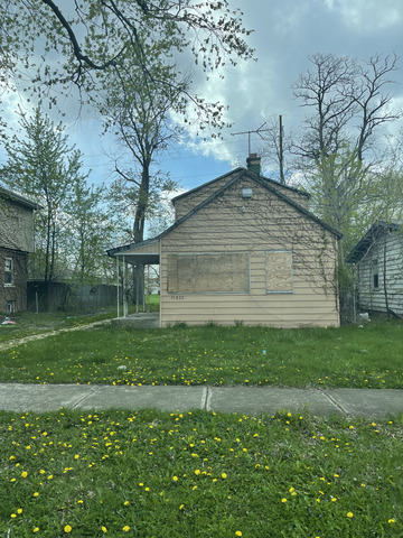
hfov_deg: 53.1
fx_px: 404
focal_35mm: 26
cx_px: 202
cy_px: 269
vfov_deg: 67.3
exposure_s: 1/2165
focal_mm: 5.1
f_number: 1.6
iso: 32
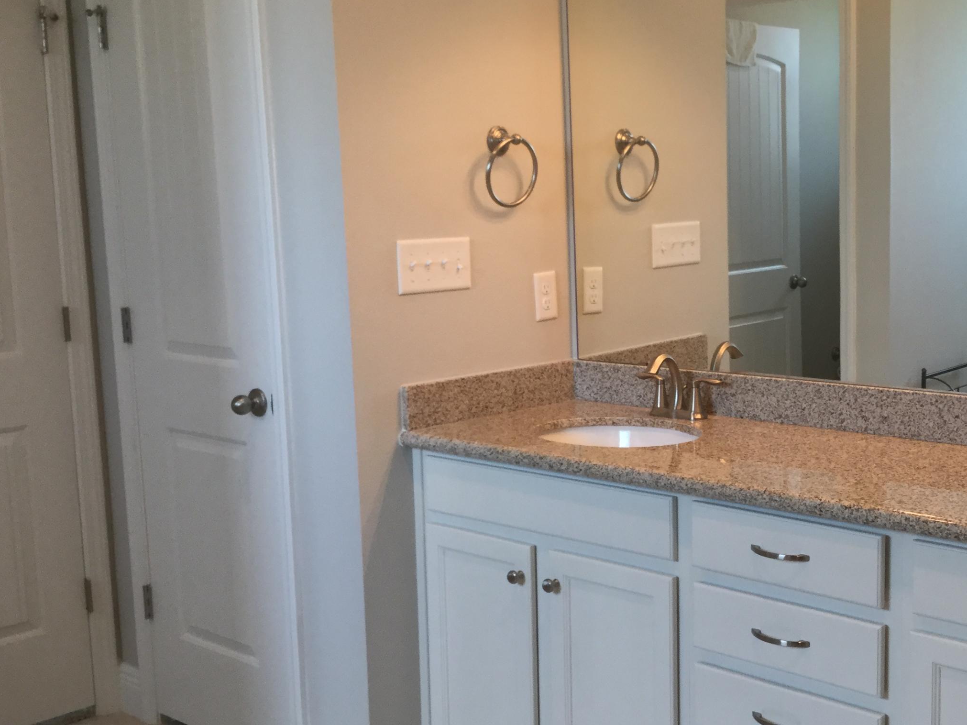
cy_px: 375
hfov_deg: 40.7
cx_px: 647
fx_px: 1285
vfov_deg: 31.5
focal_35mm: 46
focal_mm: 3.3
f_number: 2.4
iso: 50
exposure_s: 1/30
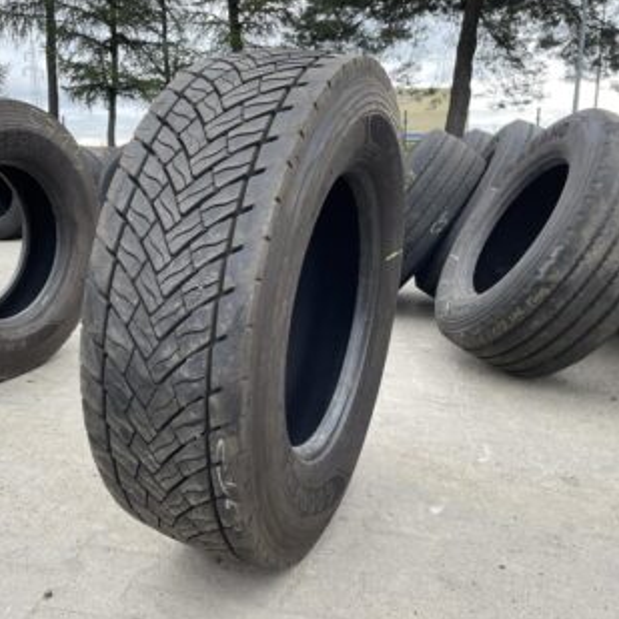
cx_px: 218
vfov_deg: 51.1
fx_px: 647
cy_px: 305
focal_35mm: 32
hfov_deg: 50.4
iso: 64
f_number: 1.6
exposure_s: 1/121
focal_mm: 4.2
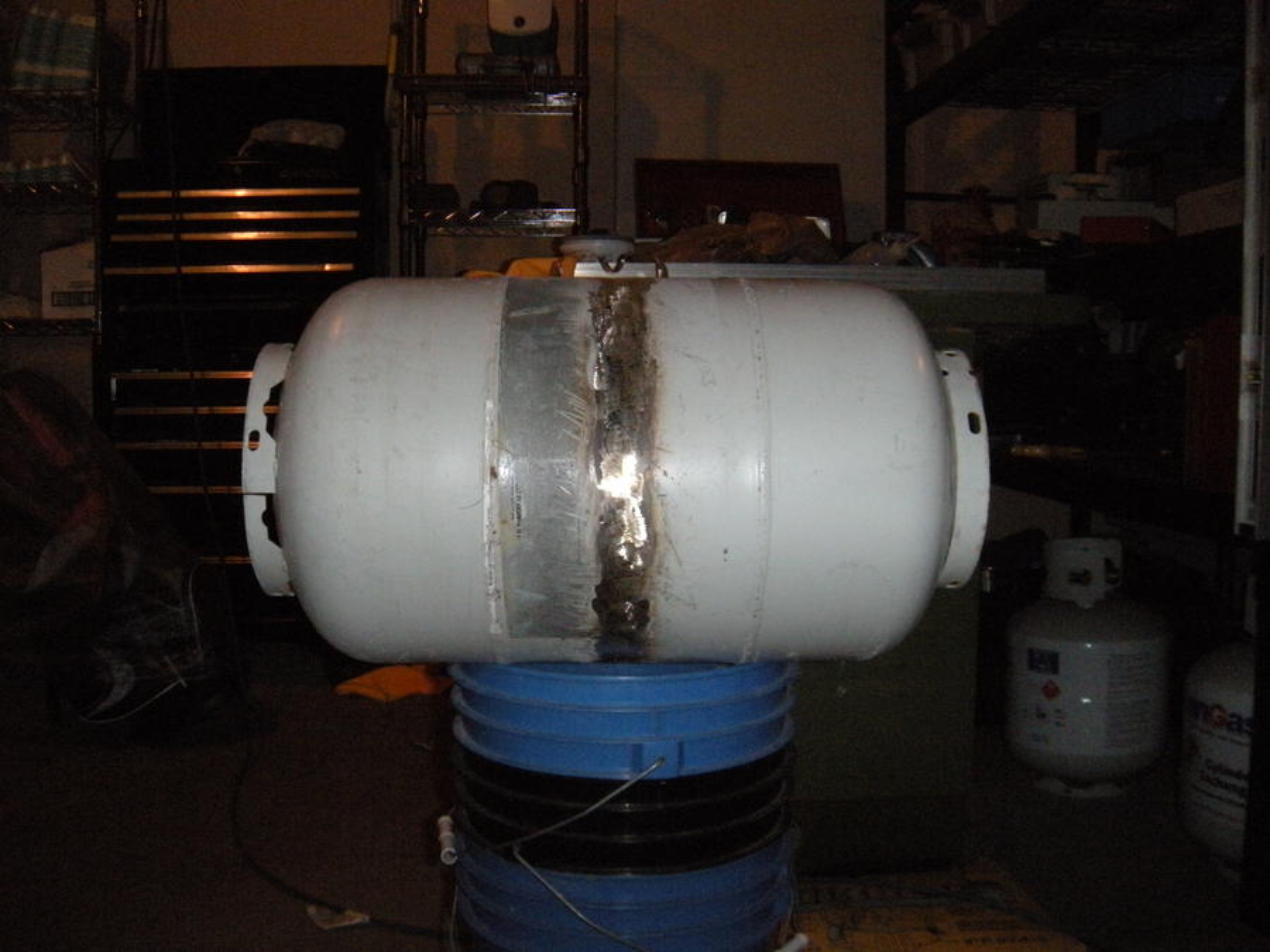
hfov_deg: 52.6
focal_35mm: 35
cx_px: 635
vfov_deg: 40.7
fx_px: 1284
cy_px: 476
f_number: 3.8
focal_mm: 5.9
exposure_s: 1/60
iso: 400
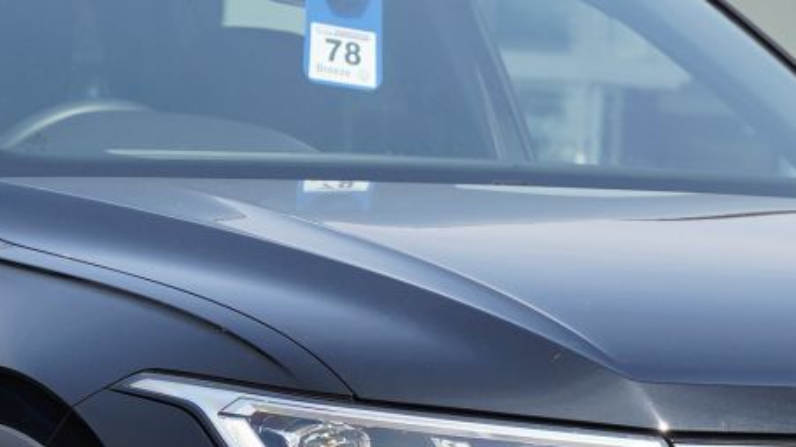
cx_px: 437
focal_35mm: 203
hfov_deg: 10.6
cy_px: 512
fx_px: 4291
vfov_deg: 5.9
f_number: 4.5
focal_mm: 55.1
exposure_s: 1/200
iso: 100
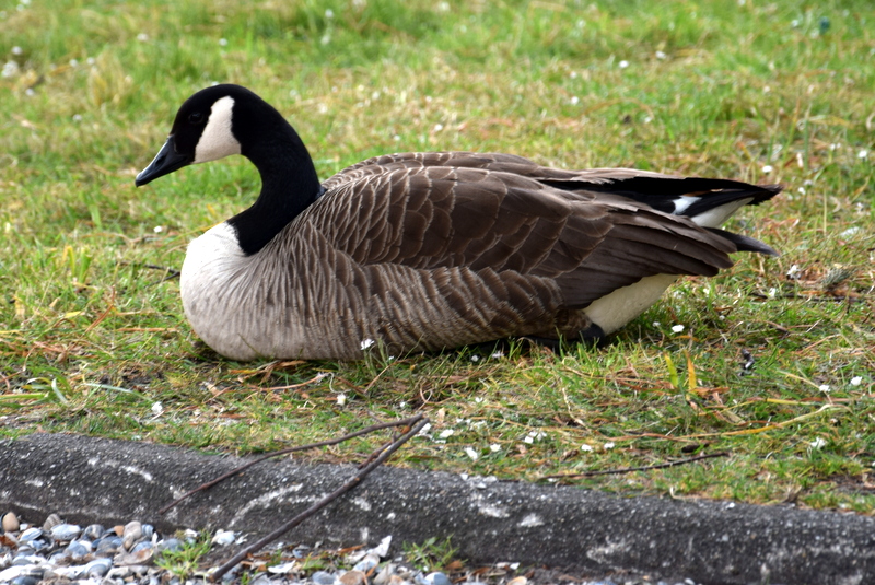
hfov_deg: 13.0
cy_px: 292
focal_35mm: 158
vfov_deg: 8.7
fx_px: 3832
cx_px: 438
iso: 125
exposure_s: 1/50
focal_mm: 105
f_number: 5.6
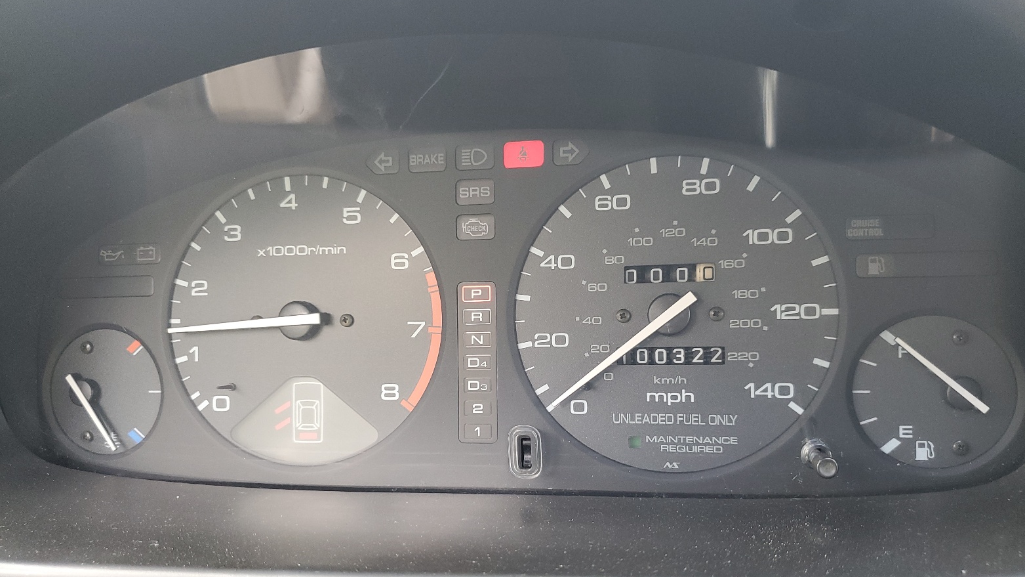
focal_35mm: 29
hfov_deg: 66.1
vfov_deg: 40.1
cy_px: 325
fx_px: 788
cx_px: 519
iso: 99
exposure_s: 1/120
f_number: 1.5
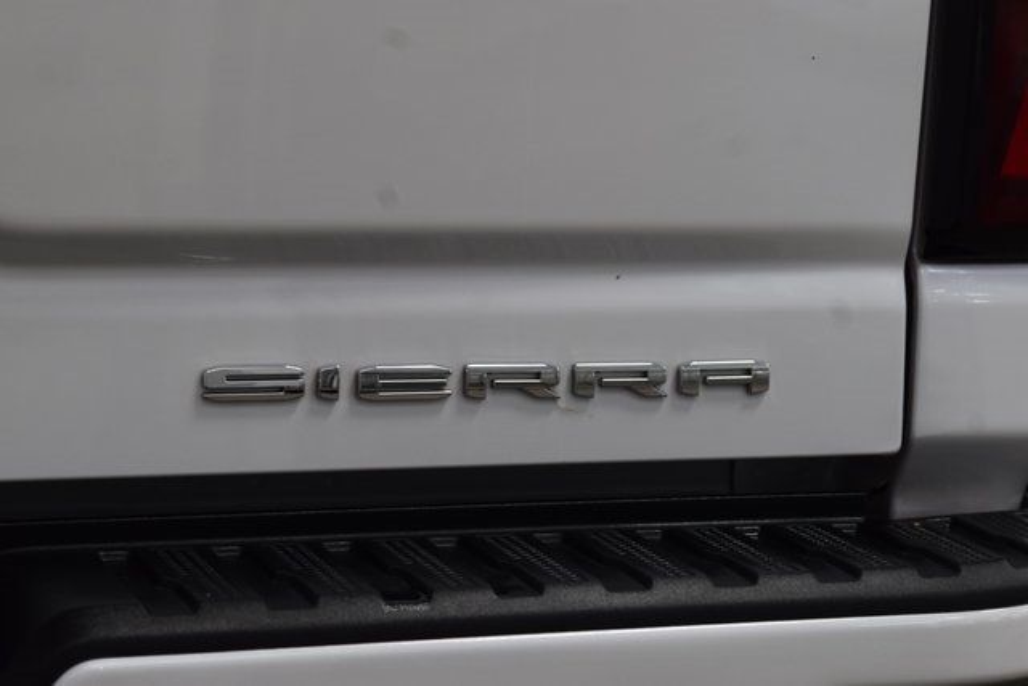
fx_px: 2999
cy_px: 343
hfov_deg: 19.5
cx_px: 514
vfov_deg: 13.0
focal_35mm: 105
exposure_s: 1/30
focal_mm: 70
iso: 640
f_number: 7.1
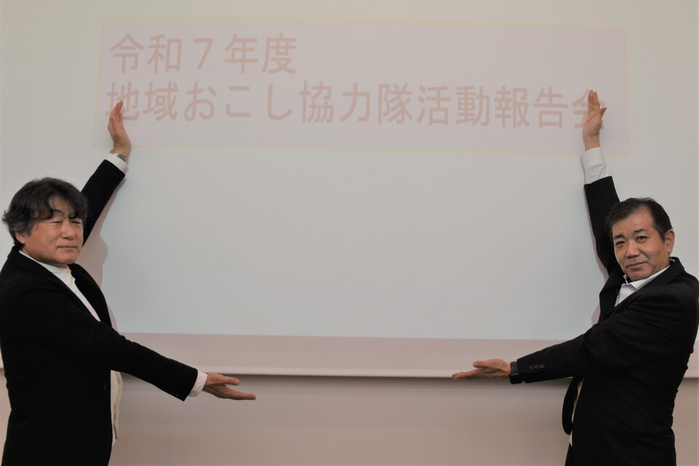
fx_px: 524
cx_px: 350
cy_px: 233
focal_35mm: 27
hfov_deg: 67.4
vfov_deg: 47.9
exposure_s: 1/125
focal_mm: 18
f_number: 5.6
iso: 100
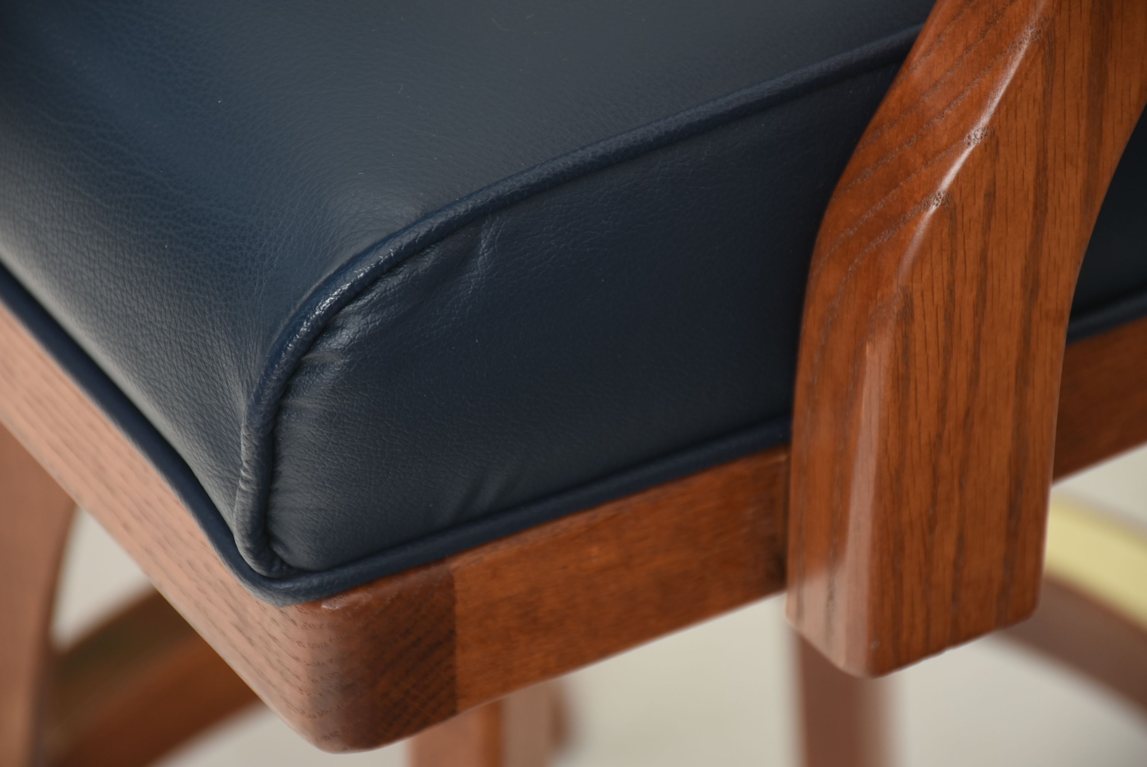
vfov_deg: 6.6
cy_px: 384
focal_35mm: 210
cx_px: 574
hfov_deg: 9.8
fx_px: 6696
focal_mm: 140
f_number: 7.1
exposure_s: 1/160
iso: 200
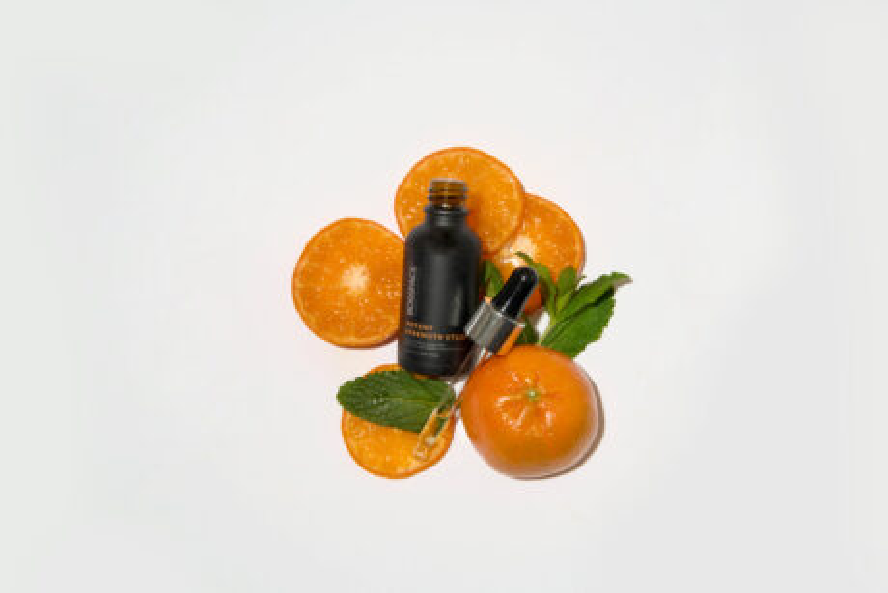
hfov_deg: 36.2
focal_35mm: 55
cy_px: 296
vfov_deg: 24.6
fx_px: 1357
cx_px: 444
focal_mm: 55
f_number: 16
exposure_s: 1/160
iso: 160
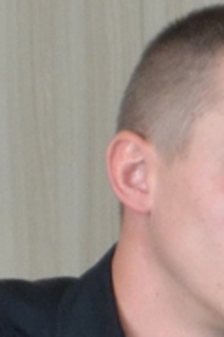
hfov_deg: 8.0
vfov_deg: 12.0
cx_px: 228
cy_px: 264
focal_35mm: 171
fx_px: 1602
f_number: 5.6
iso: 1400
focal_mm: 55
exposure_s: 1/60
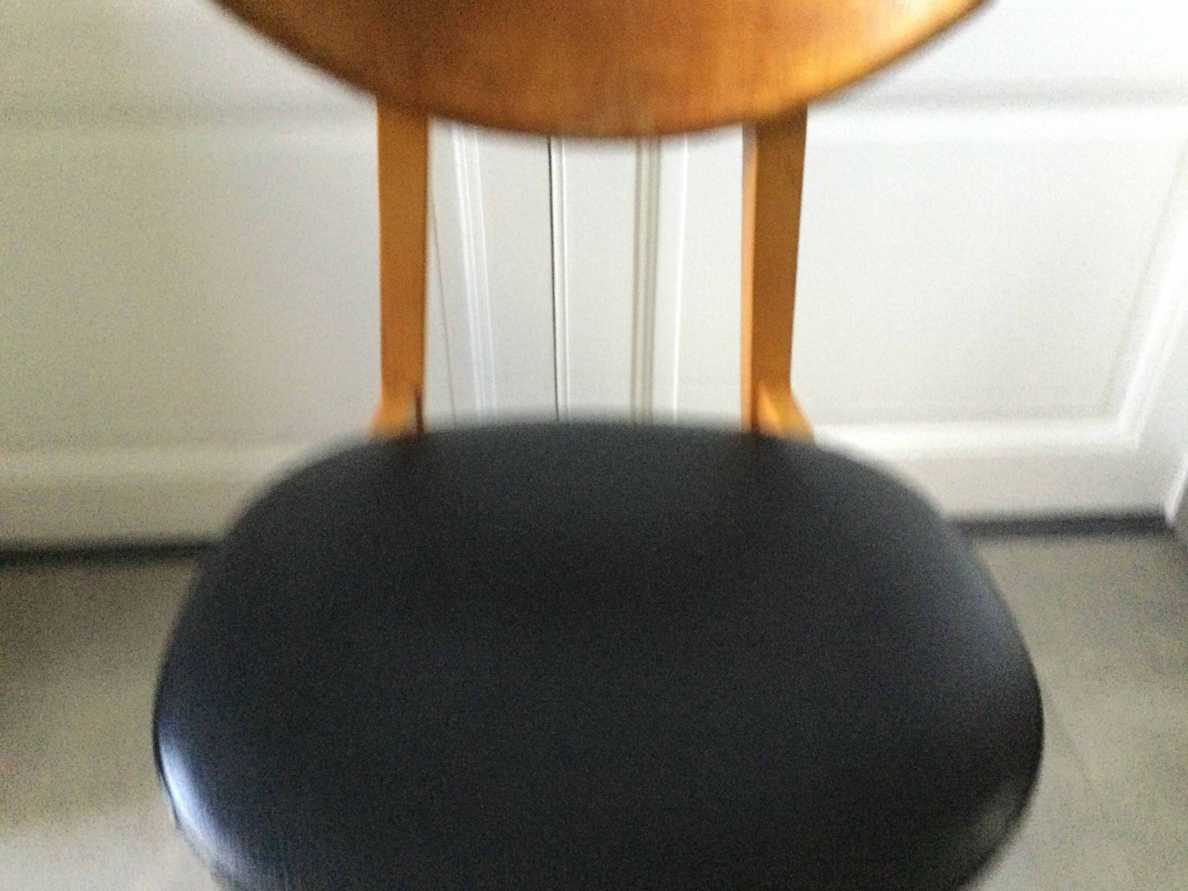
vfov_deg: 45.4
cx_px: 594
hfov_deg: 58.4
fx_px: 1064
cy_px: 446
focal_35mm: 31
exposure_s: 1/17
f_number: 2.4
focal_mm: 3.3
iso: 320
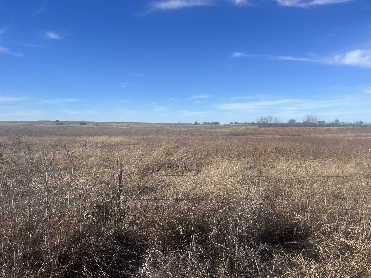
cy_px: 139
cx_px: 186
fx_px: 279
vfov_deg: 53.1
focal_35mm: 26
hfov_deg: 67.3
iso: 50
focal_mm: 5.1
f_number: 1.6
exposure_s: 1/3521
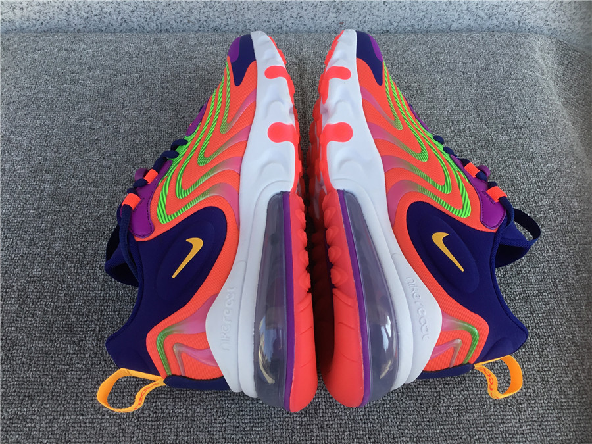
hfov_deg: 58.4
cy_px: 222
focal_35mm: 31
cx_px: 296
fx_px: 530
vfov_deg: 45.4
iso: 25
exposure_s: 1/209
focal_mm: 3.3
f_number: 2.4
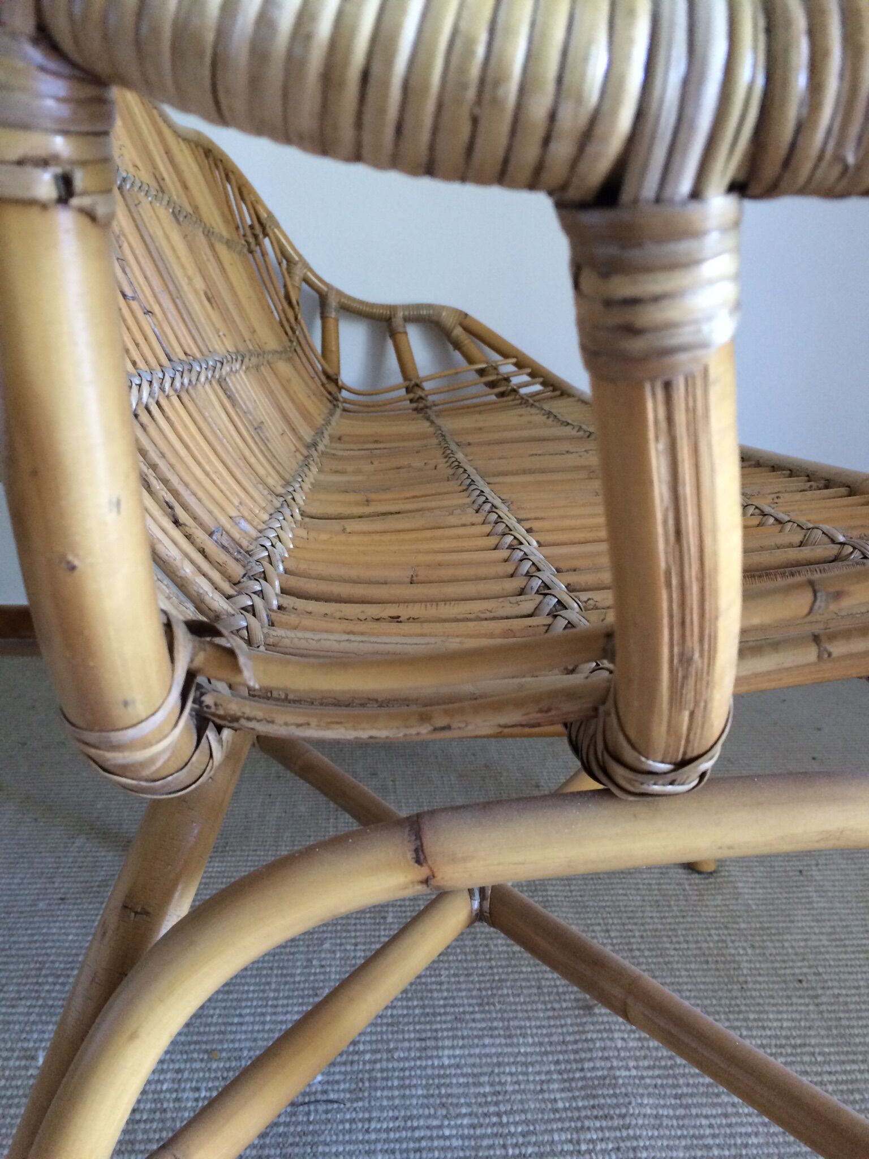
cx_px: 434
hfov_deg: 48.2
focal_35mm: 29
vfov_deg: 61.7
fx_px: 971
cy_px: 580
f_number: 2.2
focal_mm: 4.15
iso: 250
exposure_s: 1/33
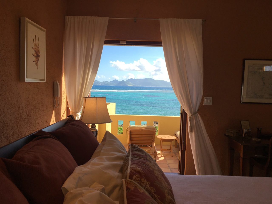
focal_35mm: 29
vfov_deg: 48.2
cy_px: 102
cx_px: 136
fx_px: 228
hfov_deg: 61.7
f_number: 2.2
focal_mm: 4.15
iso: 25
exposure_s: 1/836
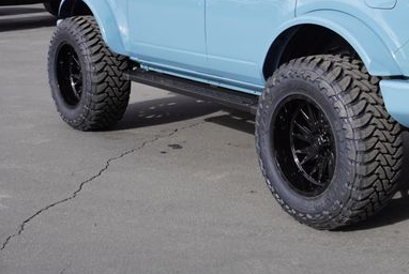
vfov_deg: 19.9
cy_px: 51
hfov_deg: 28.9
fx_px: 772
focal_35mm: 68
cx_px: 340
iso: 100
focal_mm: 27
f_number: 9
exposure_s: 1/100
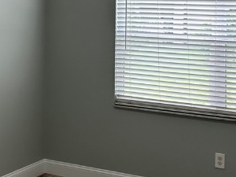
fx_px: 559
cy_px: 6
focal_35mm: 82
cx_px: 28
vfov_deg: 17.6
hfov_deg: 23.3
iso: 80
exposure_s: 1/120
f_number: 1.78
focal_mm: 6.86
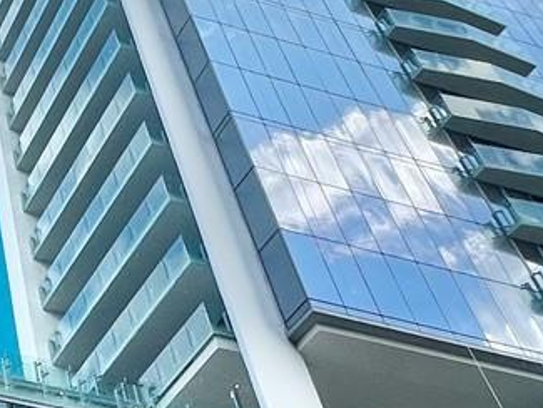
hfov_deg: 24.4
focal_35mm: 64
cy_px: 411
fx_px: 1004
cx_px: -244
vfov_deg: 22.1
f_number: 1.8
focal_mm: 1.57
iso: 32
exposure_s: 1/2660
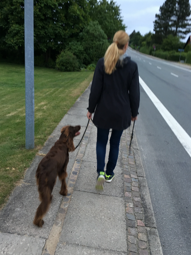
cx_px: 88
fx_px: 235
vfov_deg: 56.8
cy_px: 123
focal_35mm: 32
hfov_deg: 44.1
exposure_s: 1/17
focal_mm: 4.15
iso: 32
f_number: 2.2
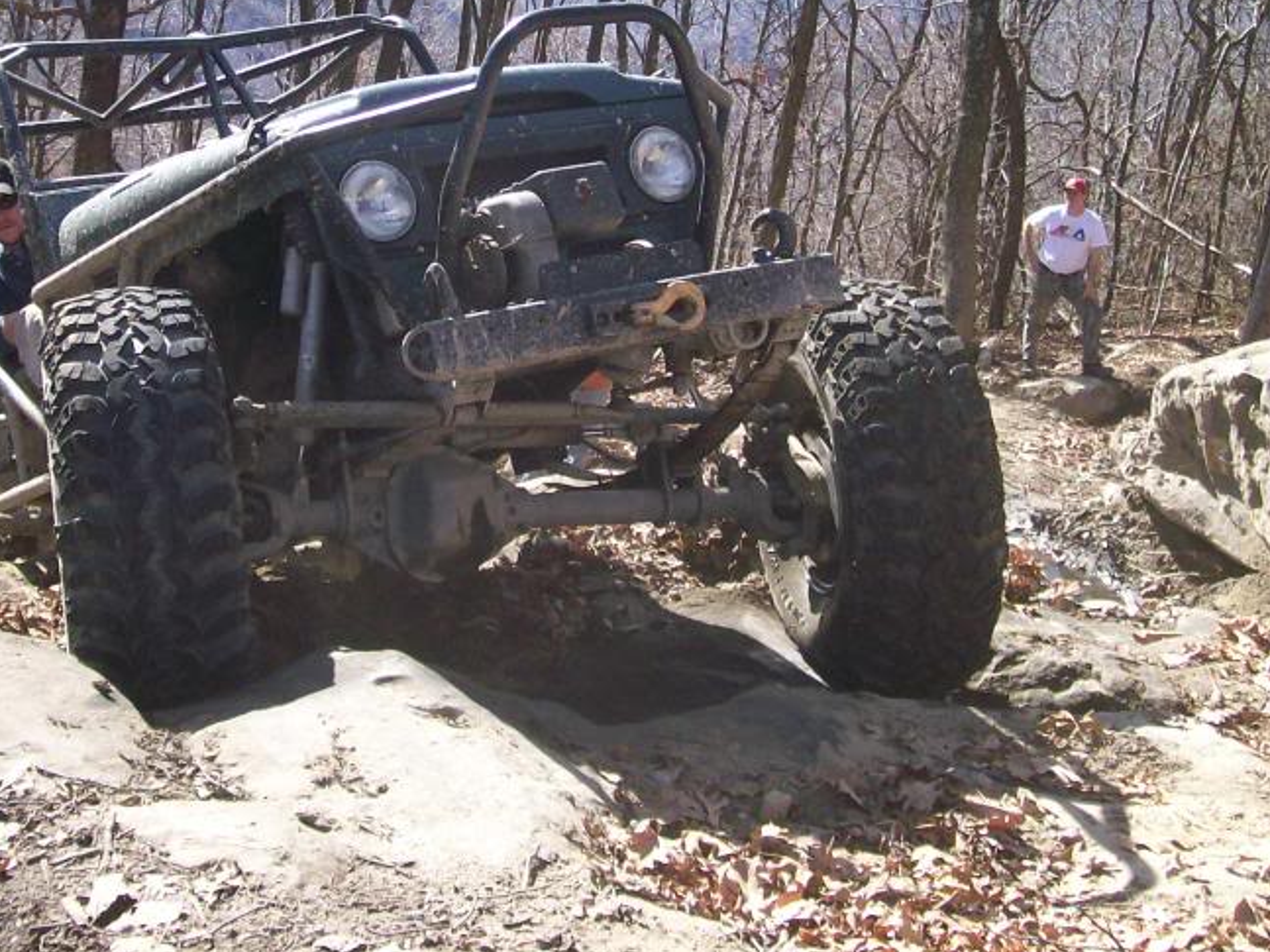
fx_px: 2091
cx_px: 393
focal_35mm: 57
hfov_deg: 33.4
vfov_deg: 25.4
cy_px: 241
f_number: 2.7
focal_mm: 6
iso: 80
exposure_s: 1/442
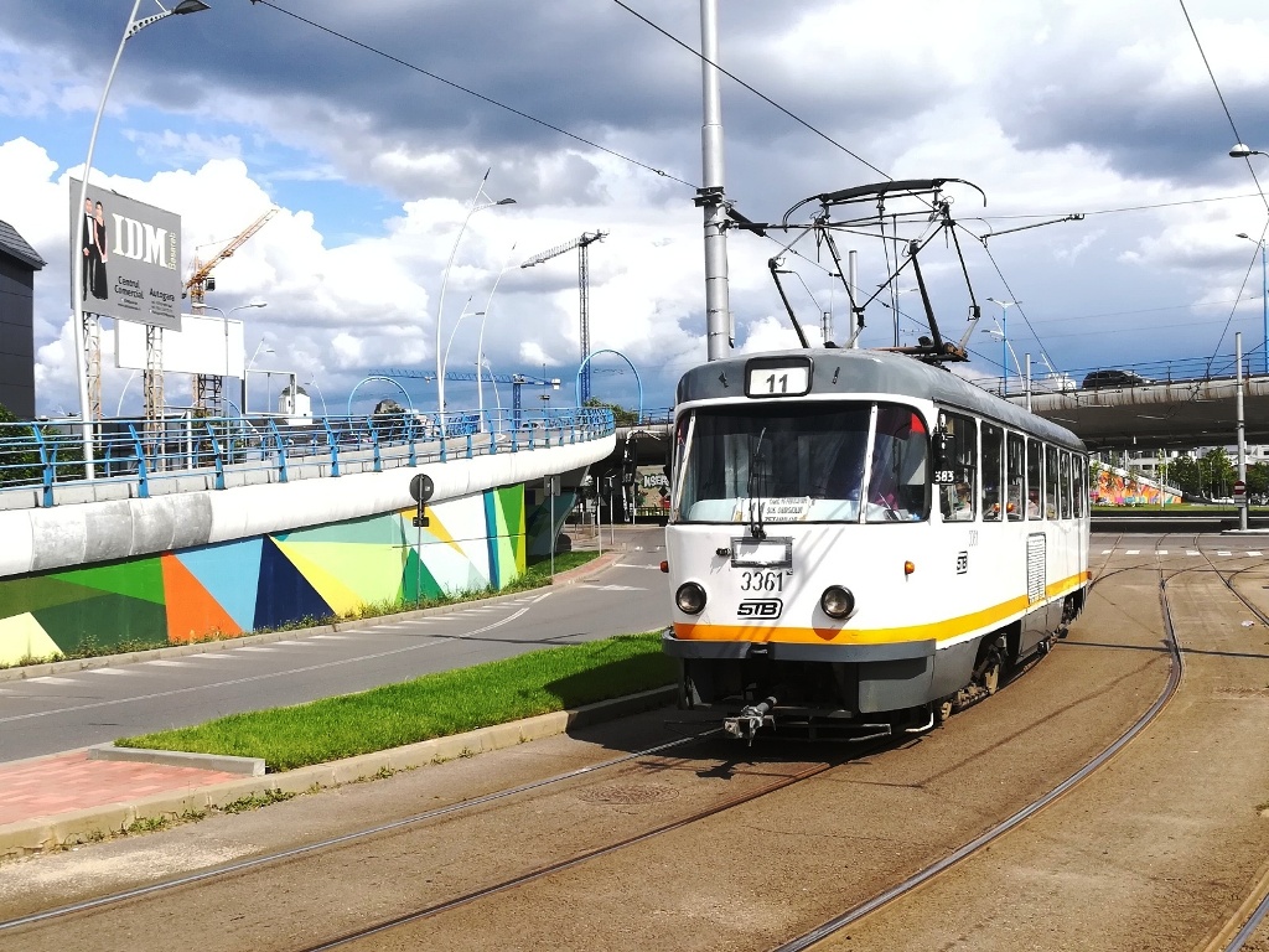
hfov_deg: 50.1
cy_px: 476
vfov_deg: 38.7
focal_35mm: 37
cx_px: 634
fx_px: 1356
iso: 50
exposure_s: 1/861
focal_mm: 3.83
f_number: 2.2
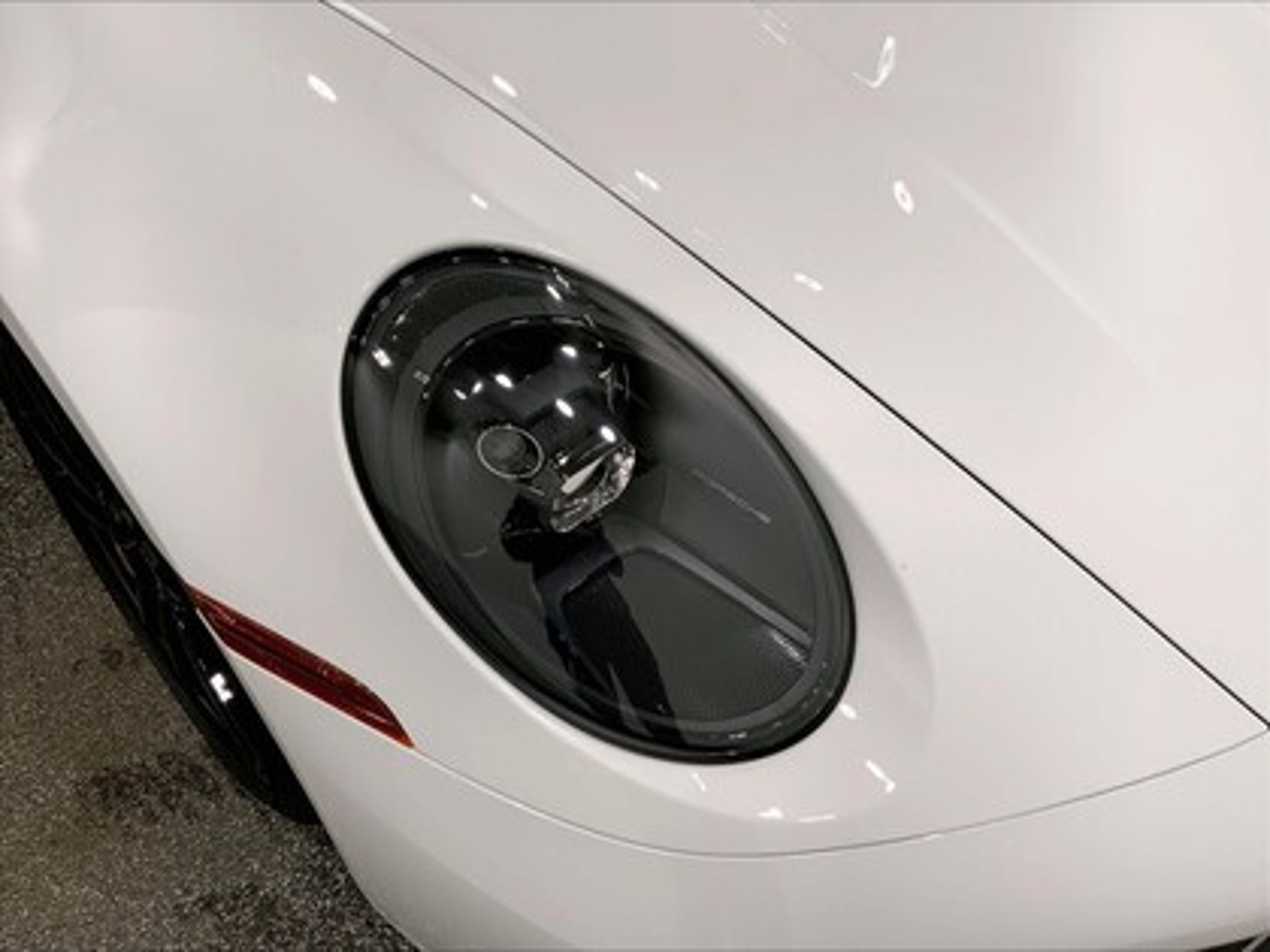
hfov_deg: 61.7
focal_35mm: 29
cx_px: 635
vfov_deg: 48.2
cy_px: 476
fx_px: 1064
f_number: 1.8
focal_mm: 3
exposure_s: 1/461
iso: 16
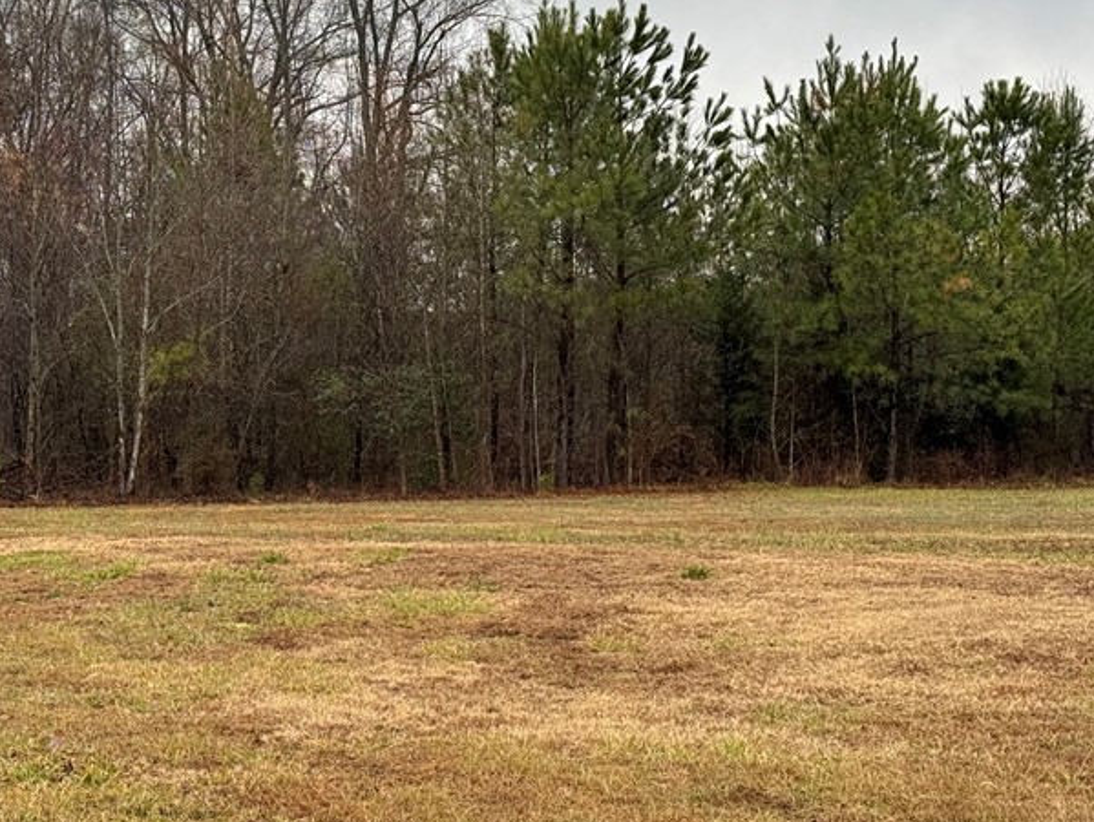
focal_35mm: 82
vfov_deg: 18.0
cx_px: 334
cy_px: 336
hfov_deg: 23.7
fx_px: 2593
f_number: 1.78
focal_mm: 6.76
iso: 80
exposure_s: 1/299
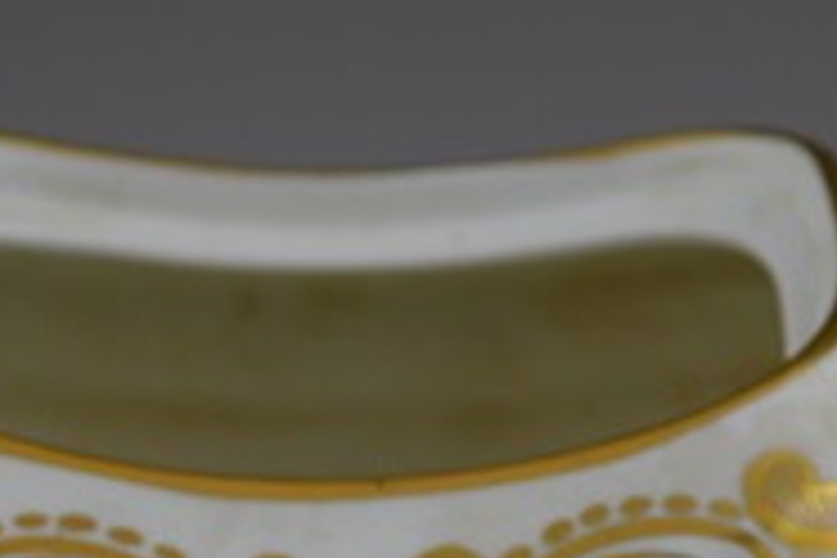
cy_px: 909
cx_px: 425
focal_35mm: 236
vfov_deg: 5.7
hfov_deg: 8.7
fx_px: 5487
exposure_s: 1/80
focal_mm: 44
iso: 400
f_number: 5.3
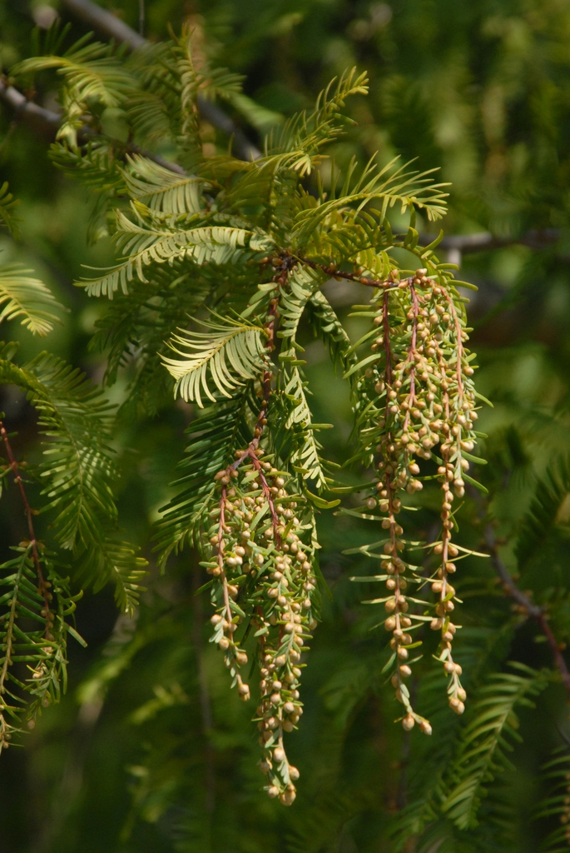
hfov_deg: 4.4
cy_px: 426
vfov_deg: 6.5
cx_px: 285
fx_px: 7463
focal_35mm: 315
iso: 400
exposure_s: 1/320
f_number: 9
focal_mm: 210
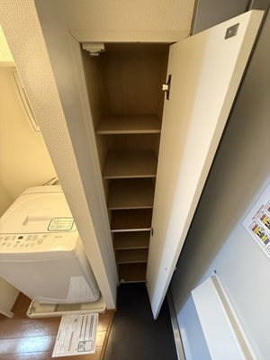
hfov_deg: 85.7
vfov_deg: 102.1
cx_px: 135
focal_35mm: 14
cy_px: 180
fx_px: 146
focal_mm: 2.22
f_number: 2.2
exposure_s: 1/50
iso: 1000
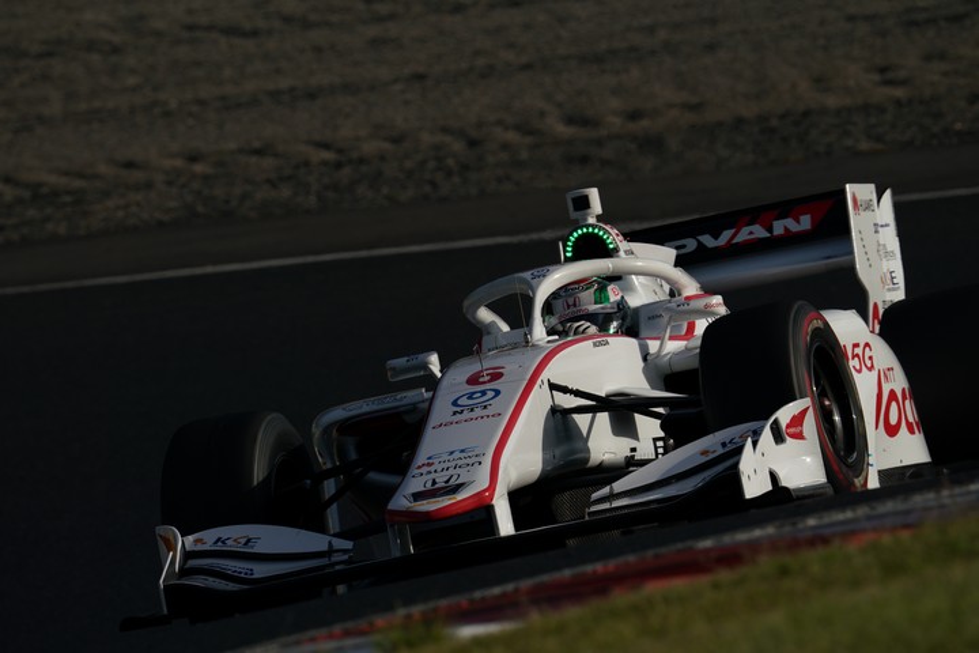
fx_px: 16315
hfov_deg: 3.4
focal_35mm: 600
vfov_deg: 2.3
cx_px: 490
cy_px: 326
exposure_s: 1/800
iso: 200
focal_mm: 600
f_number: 11
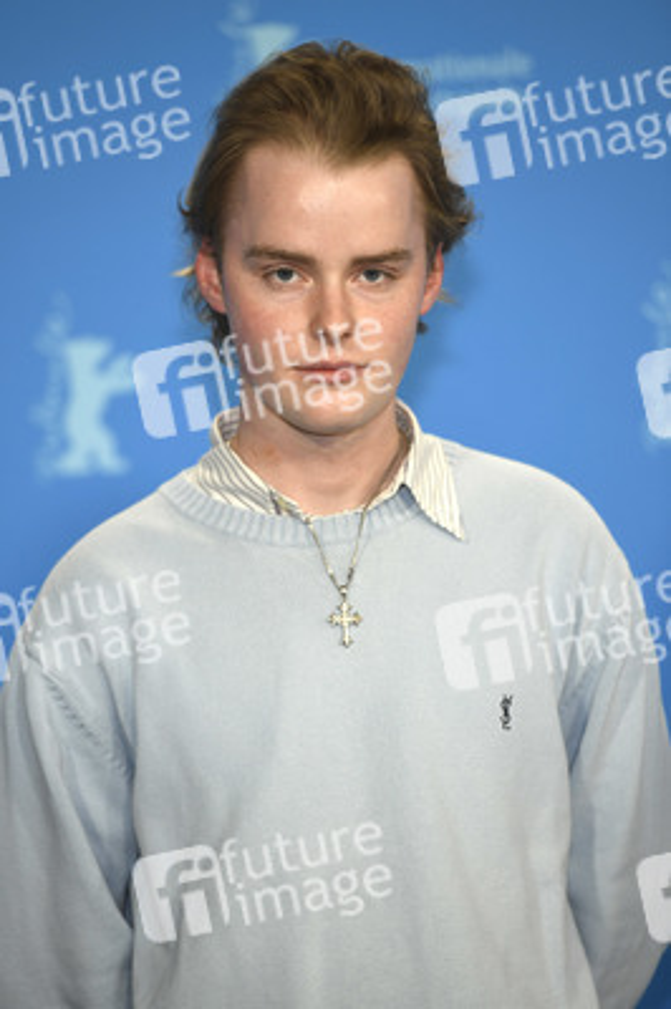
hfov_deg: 6.9
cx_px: 336
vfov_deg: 10.3
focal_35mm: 200
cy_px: 504
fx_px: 5601
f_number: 3.5
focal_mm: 200
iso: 640
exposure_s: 1/320
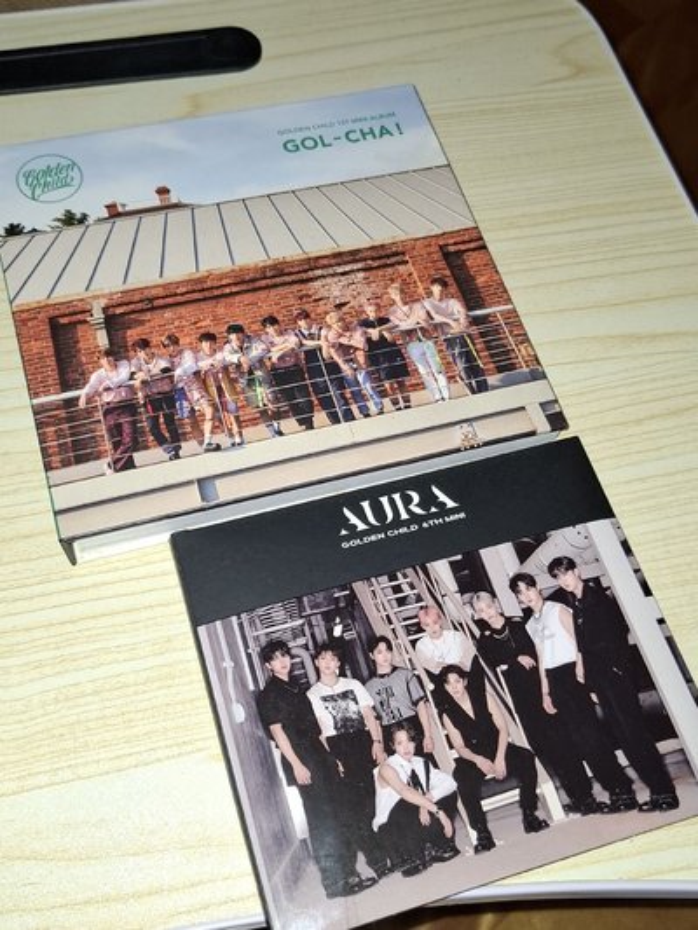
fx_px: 618
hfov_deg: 58.9
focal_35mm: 23
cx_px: 349
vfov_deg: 73.9
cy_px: 465
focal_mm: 5.54
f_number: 1.8
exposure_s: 1/120
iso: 250
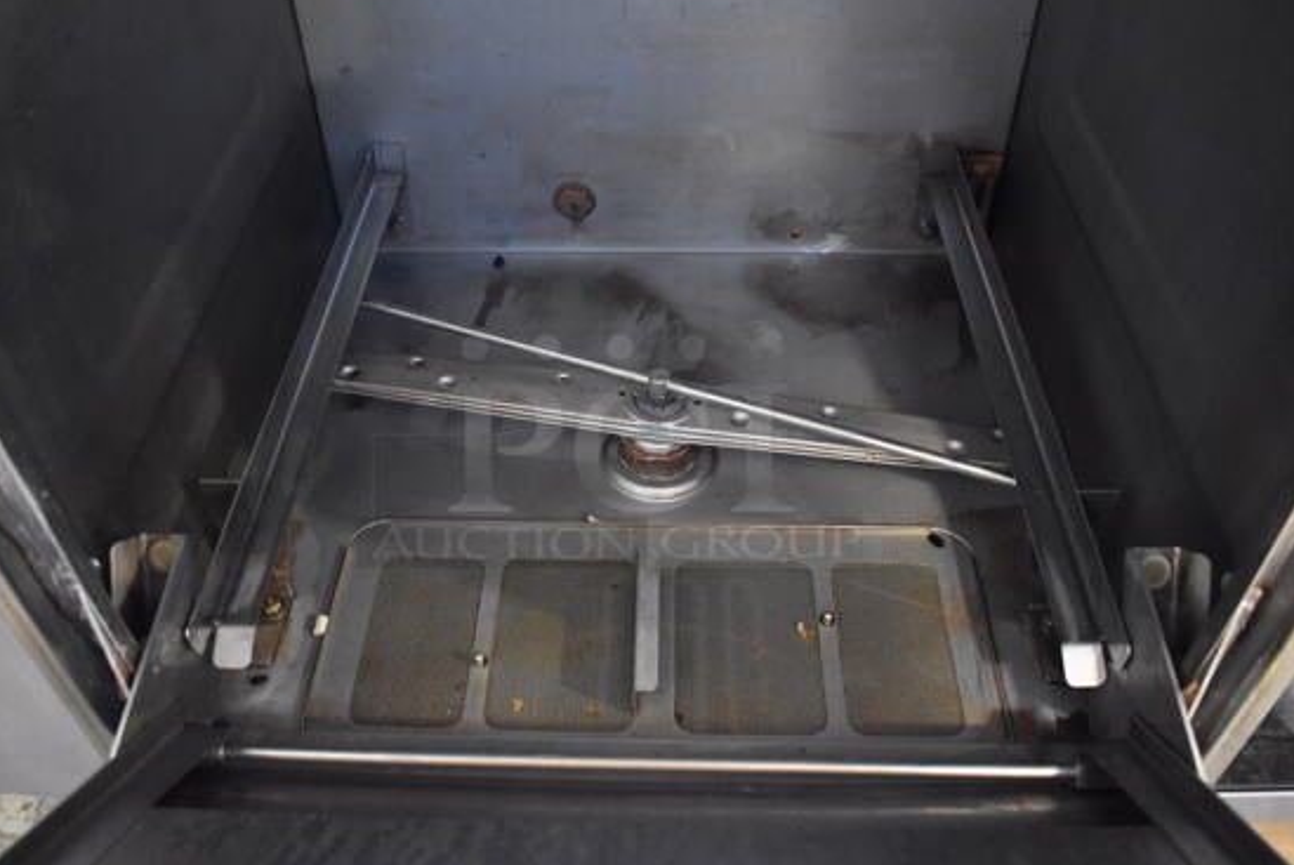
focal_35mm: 30
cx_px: 620
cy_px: 443
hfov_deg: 61.9
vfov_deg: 43.7
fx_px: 1079
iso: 3200
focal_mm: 18
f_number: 3.5
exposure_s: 1/20
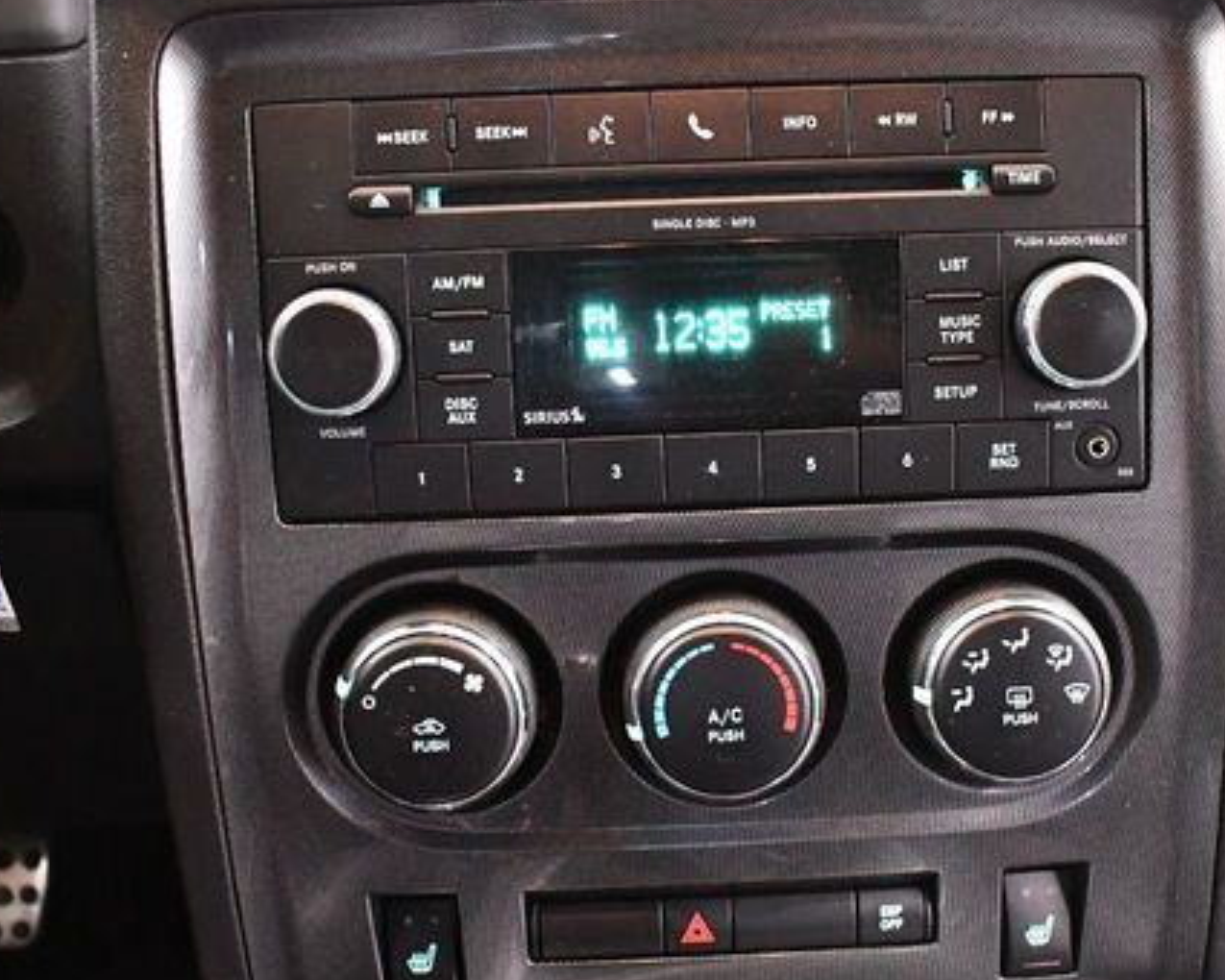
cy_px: 572
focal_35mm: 51
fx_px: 1849
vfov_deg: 29.6
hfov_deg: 36.5
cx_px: 741
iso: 7200
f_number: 3.5
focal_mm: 18
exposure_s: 1/60
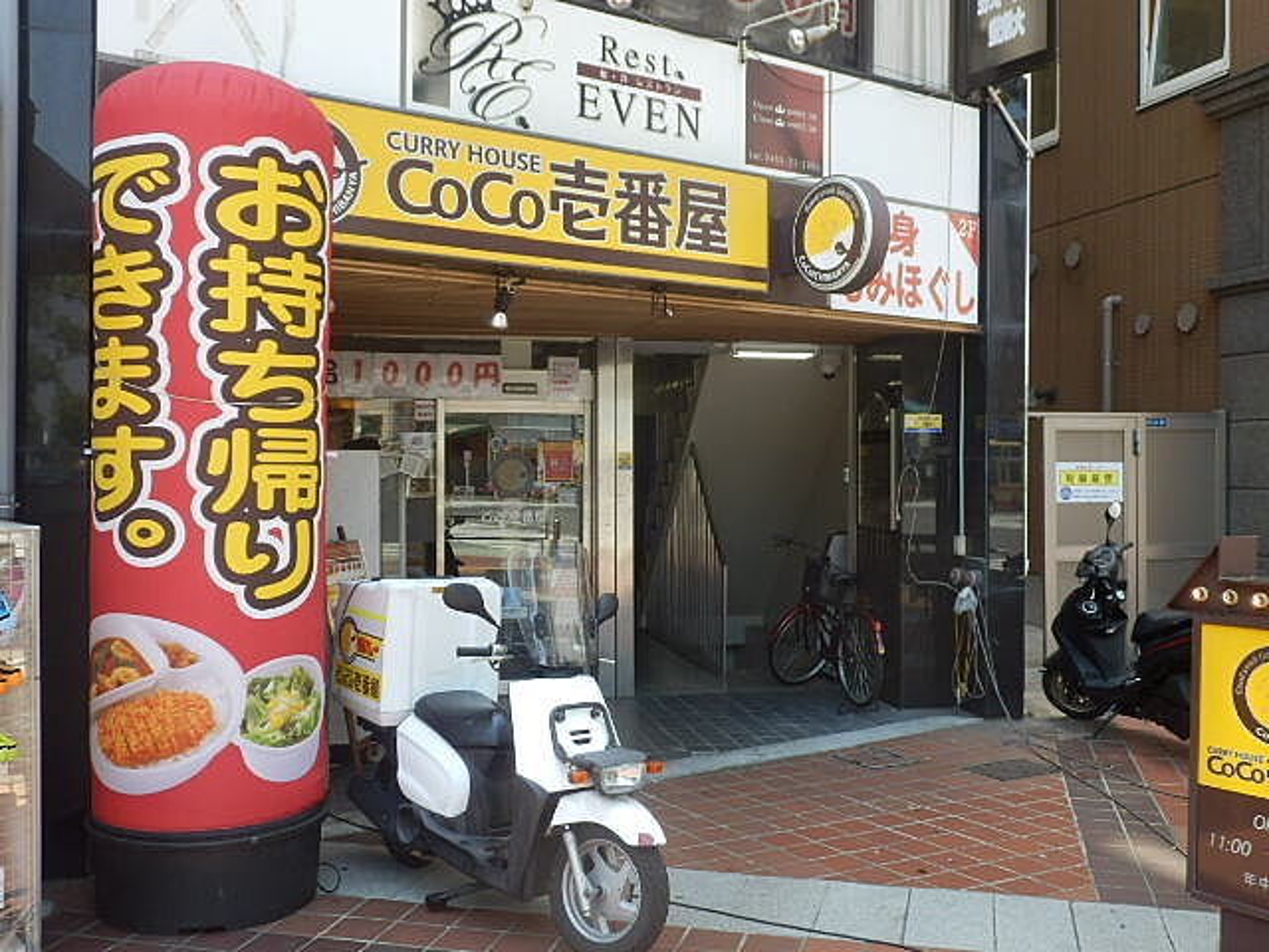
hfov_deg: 44.8
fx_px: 1540
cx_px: 634
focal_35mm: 42
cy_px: 476
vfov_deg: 34.3
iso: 80
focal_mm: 7.4
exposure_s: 1/125
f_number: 4
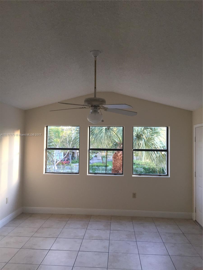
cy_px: 135
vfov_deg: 61.7
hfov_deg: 48.2
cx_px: 102
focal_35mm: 29
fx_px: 227
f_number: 2.2
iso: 32
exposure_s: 1/30
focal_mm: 4.15
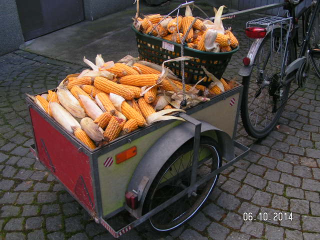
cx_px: 160
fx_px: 351
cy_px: 120
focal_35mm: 38
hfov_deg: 49.0
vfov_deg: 37.7
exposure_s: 1/60
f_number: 4
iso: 50
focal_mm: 5.8
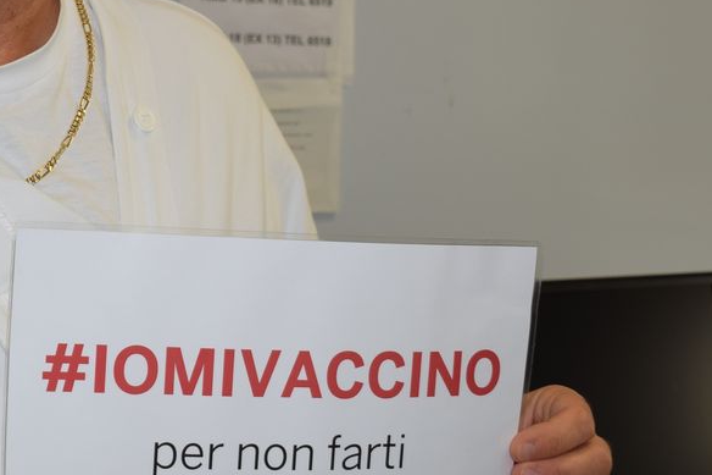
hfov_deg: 26.5
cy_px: 90
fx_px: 1463
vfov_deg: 18.2
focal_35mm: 74
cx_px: 83
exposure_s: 1/60
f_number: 3.5
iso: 100
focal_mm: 18
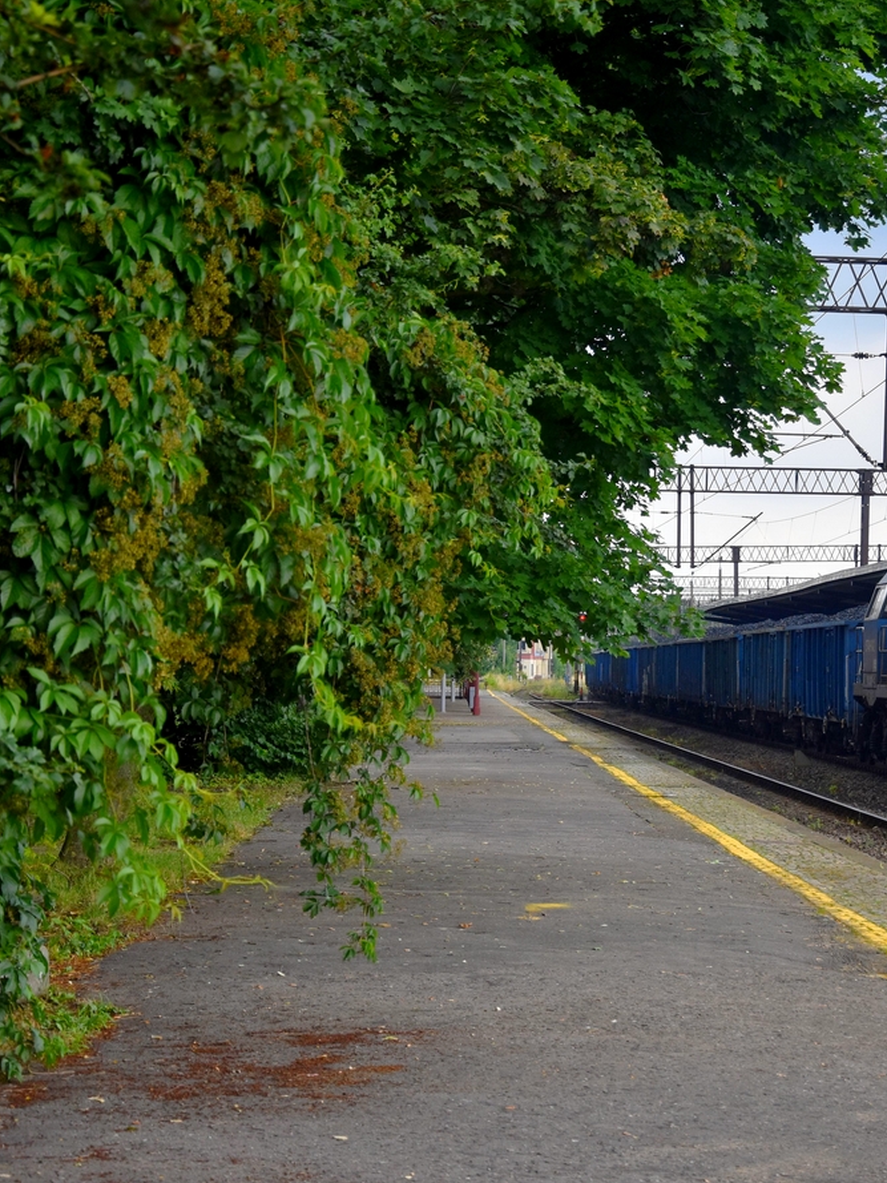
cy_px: 595
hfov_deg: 15.9
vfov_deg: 21.3
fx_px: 3142
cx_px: 751
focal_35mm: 92
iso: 250
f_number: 6.3
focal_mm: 42
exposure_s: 1/250
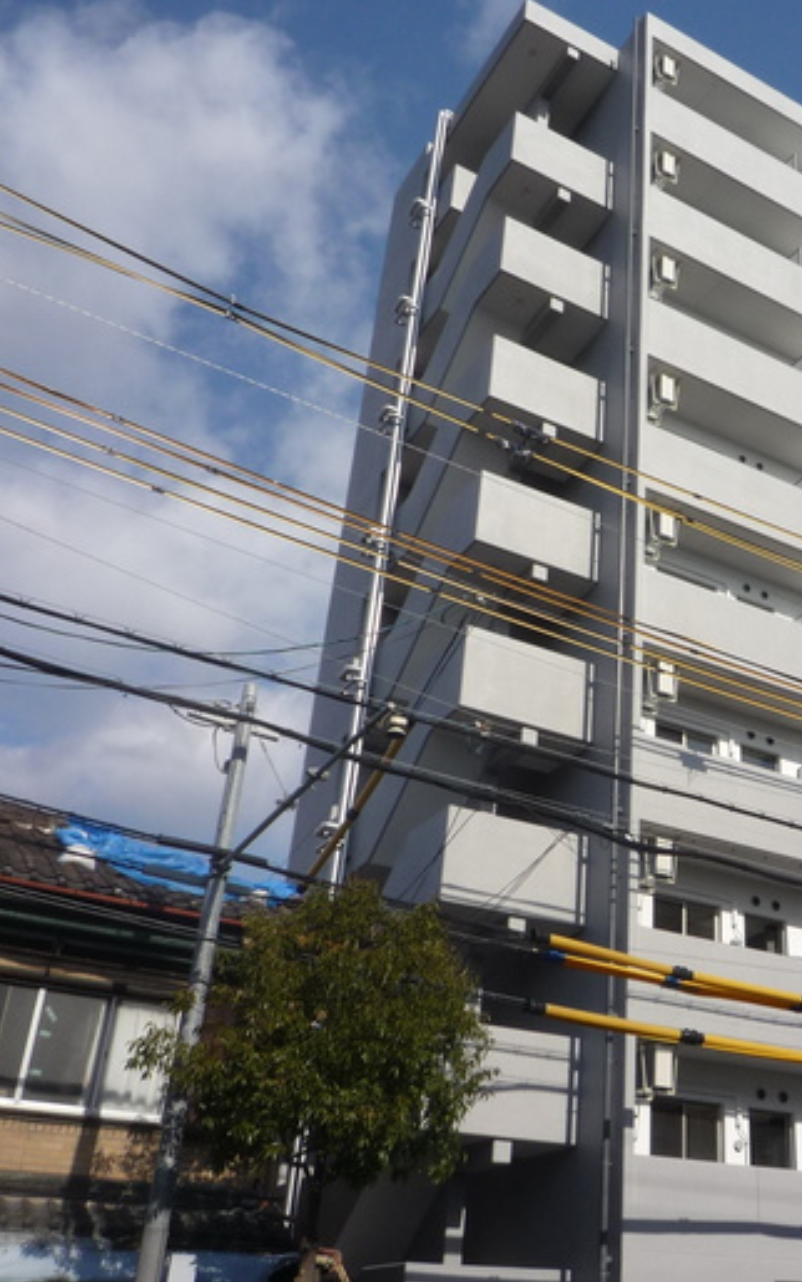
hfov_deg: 33.9
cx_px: 682
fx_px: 1259
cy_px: 631
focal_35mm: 36
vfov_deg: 54.0
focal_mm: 4.4
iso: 100
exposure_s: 1/800
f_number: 5
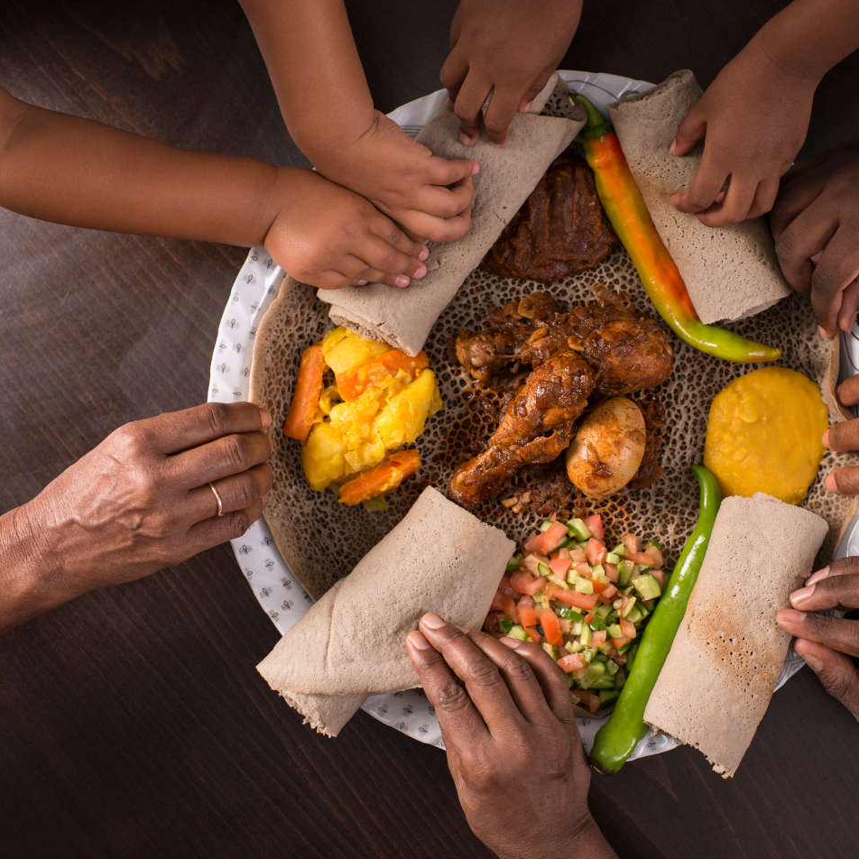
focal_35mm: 45
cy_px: 429
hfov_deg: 37.3
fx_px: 1263
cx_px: 540
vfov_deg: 37.6
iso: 100
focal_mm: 35
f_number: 4
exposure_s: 1/100
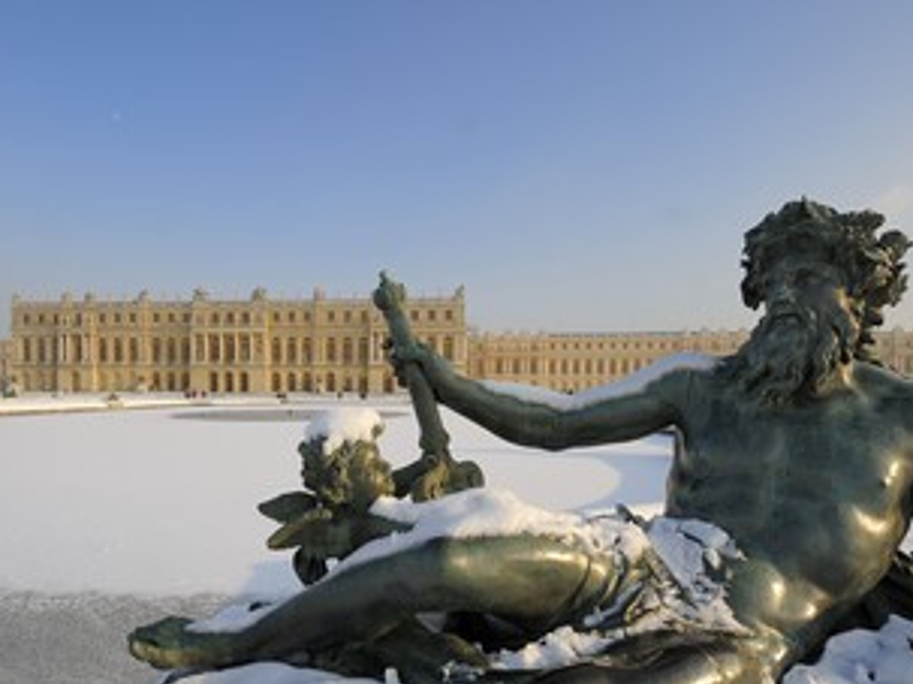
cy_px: 416
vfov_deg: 56.3
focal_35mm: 24
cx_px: 356
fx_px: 633
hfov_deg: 70.7
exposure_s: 1/60
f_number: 20
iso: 200
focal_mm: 18
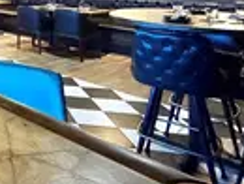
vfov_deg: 29.3
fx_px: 304
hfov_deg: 30.9
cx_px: -94
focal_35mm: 43
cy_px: -34
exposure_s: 1/30
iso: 1250
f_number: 2.2
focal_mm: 2.22
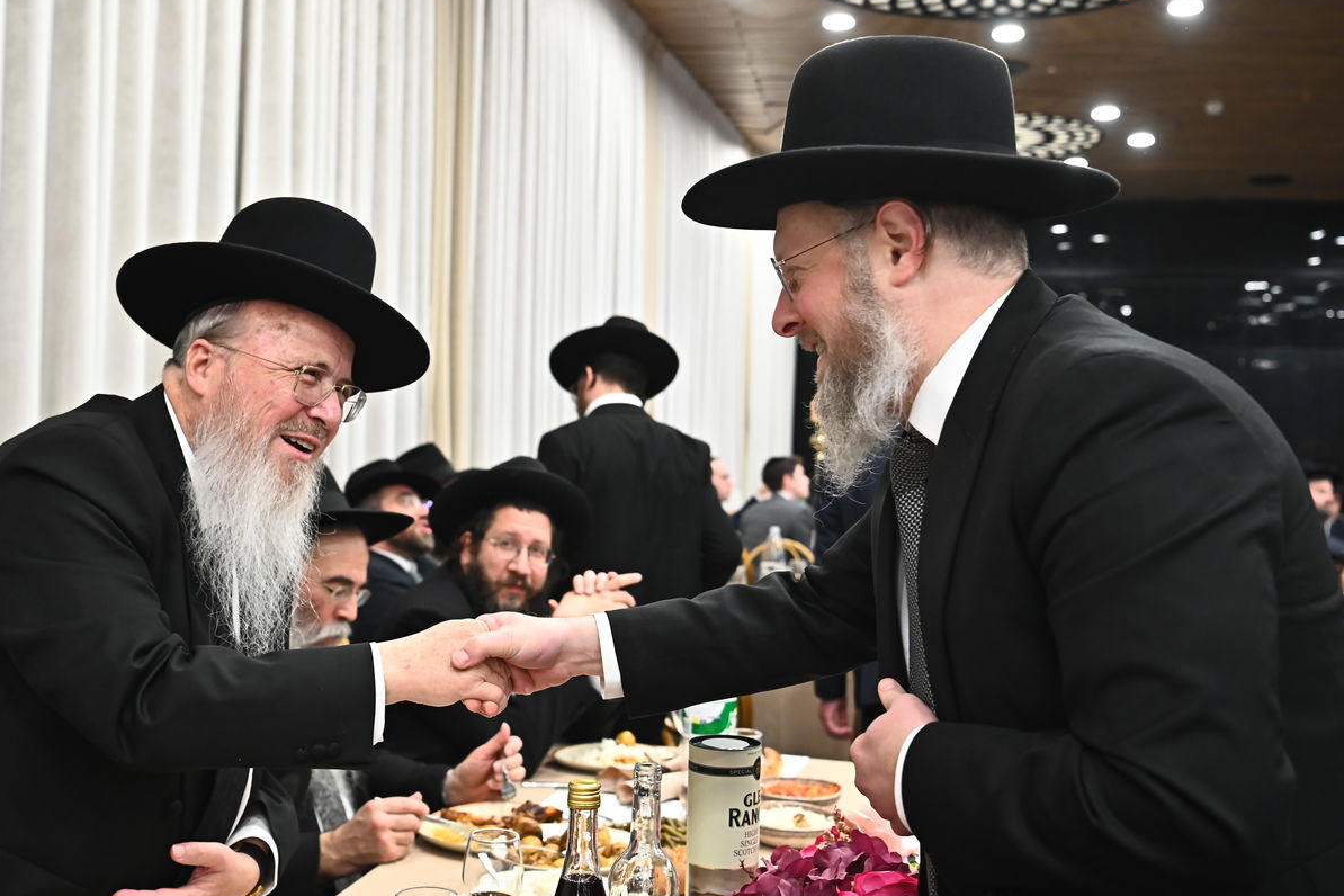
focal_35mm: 41
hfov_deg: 47.4
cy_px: 422
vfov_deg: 32.6
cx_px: 627
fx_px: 1531
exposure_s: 1/200
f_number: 4
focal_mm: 35
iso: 2000
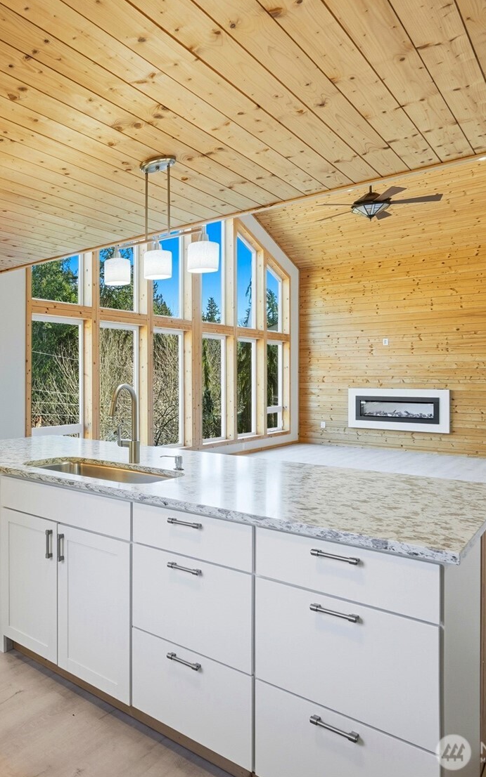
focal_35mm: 25
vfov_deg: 72.5
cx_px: 11
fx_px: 530
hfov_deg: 43.0
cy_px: 382
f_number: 9
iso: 400
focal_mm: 16
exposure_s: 1/500
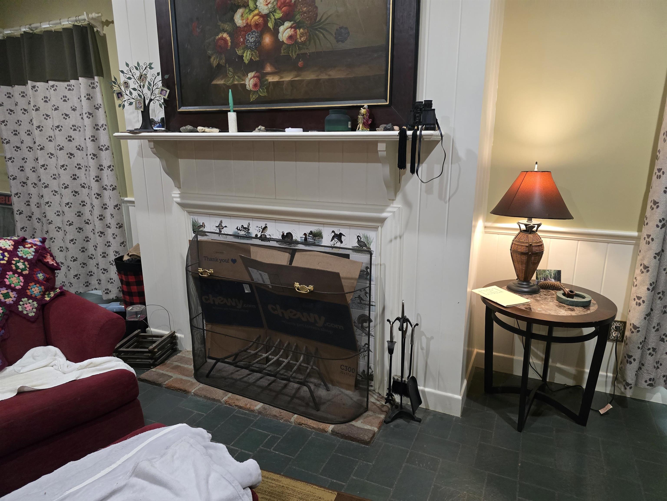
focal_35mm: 23
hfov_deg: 73.9
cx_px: 334
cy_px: 250
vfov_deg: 58.9
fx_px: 443
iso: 1000
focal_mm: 6.3
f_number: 1.7
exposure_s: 1/120
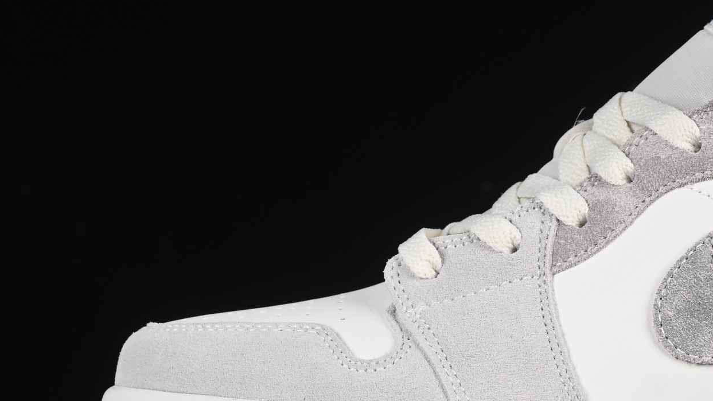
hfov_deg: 12.1
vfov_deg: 6.9
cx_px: 636
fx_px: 3327
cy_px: 190
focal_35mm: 176
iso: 160
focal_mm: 50
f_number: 8
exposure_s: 1/80
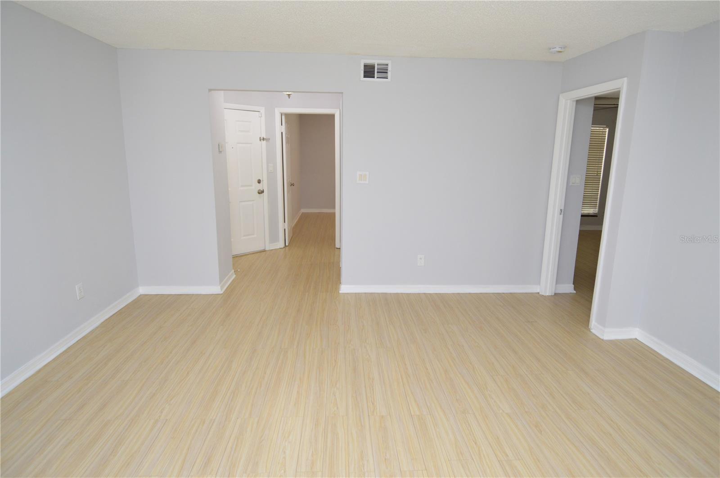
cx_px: 360
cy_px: 239
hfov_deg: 90.1
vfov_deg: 67.3
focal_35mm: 18
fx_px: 360
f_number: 4
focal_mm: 12
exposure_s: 1/60
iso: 450
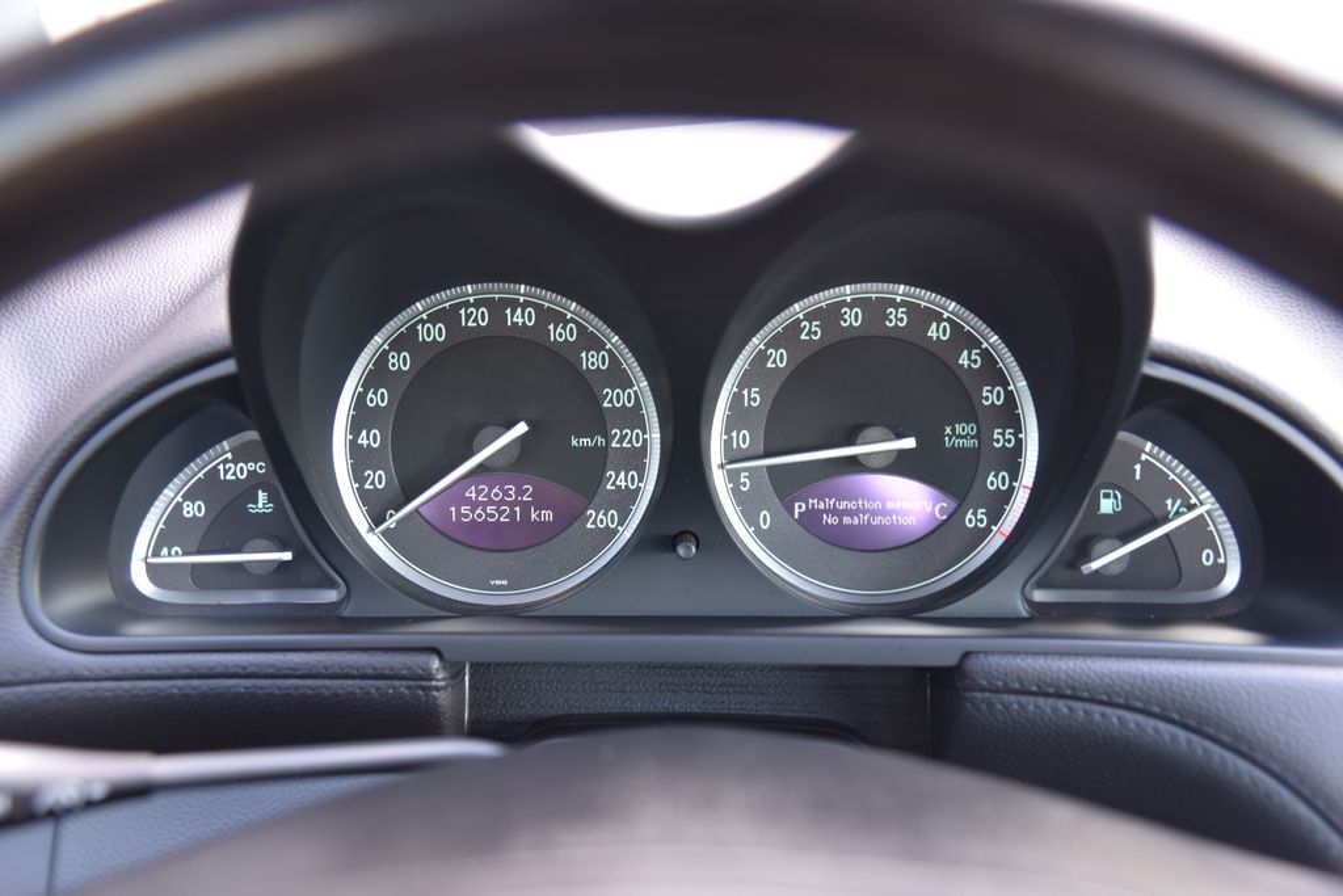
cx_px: 672
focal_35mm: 38
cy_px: 448
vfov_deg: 35.1
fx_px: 1418
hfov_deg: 50.7
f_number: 4
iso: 500
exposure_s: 1/13
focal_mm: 38
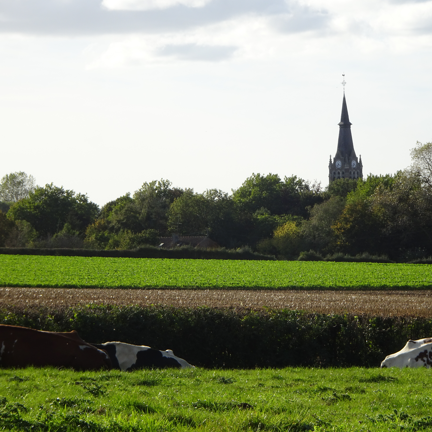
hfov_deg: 9.1
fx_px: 2725
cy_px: 216
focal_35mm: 193
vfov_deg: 9.1
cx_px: 268
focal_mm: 27.93
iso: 80
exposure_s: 1/320
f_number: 5.6
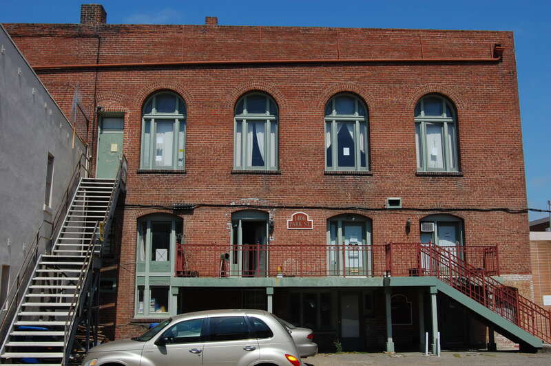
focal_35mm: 39
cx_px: 276
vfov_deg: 34.2
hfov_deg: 49.6
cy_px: 183
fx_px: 596
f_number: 16
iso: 200
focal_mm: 26
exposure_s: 1/160
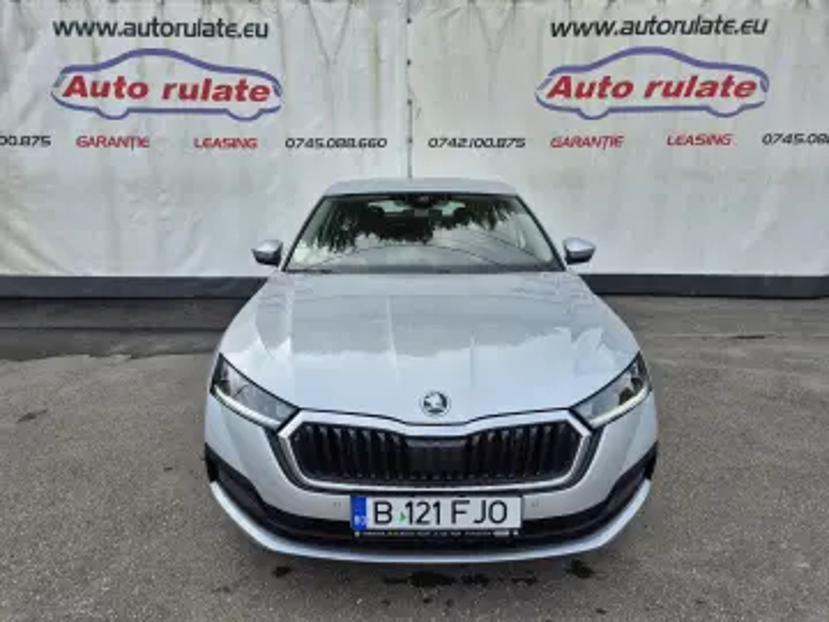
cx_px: 414
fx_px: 551
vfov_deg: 58.9
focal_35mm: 23
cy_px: 311
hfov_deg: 73.9
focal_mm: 5.4
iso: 25
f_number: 1.8
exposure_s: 1/824
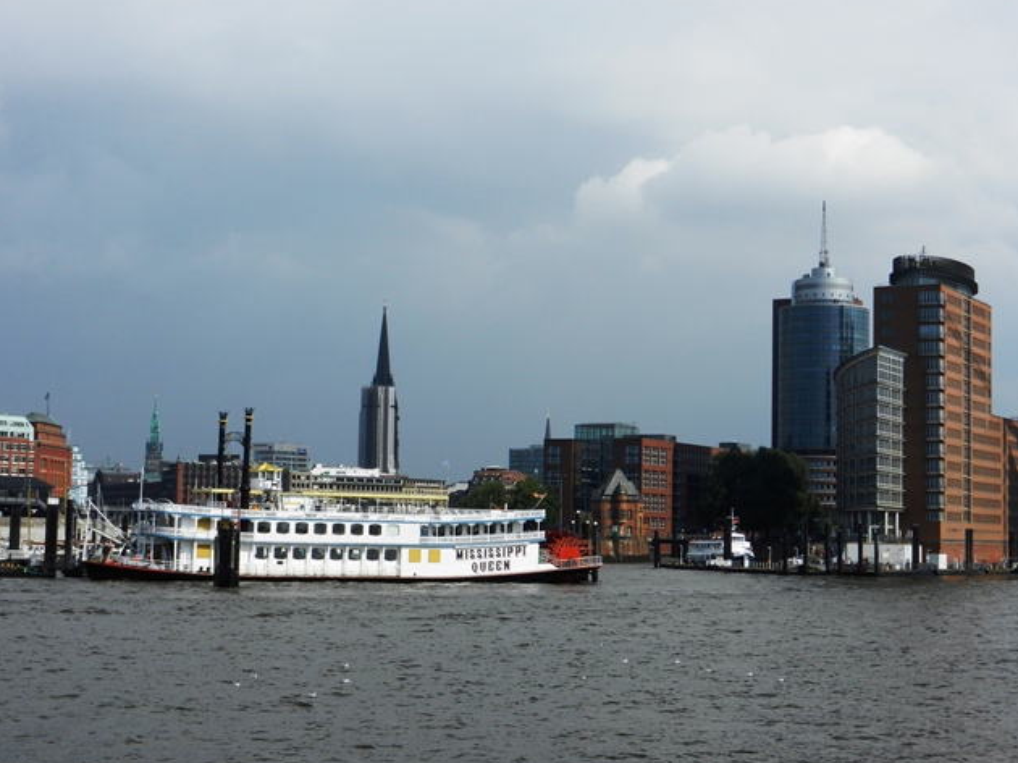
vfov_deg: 24.0
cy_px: 382
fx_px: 1793
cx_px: 512
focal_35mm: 61
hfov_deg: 31.7
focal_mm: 10.9
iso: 160
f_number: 4.5
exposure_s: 1/1600
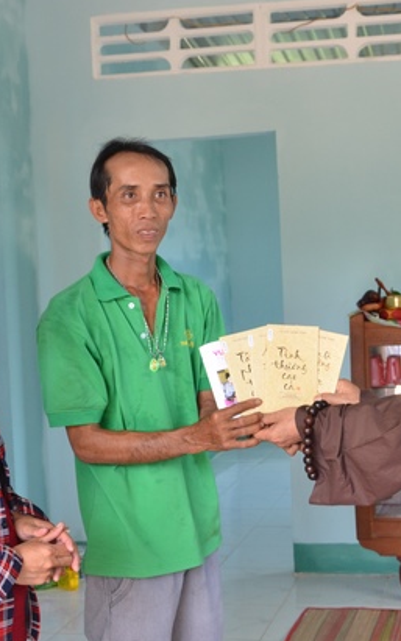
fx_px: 1014
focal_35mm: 58
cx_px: 273
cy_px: 322
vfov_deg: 35.1
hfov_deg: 22.3
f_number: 5.6
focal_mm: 24
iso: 1000
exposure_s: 1/125
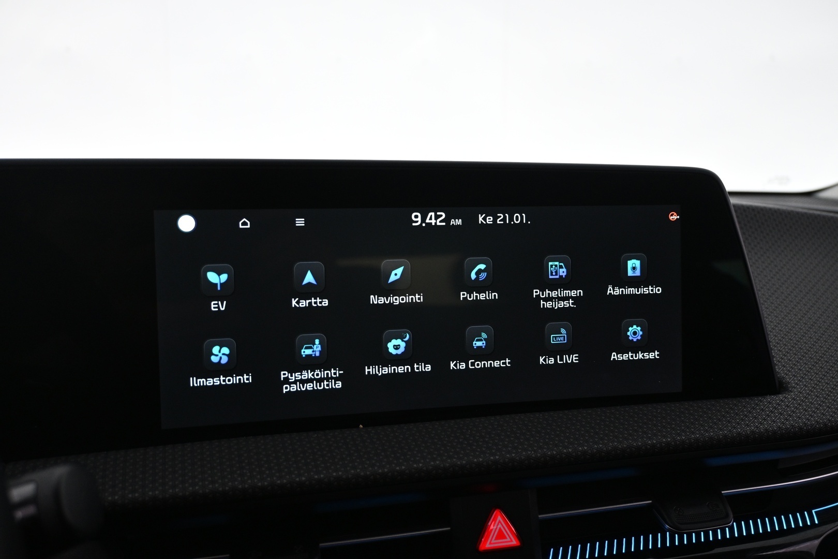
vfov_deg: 40.8
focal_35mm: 32
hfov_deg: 58.3
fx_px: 751
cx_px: 419
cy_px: 280
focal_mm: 21.5
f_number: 4
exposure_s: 1/30
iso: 1000
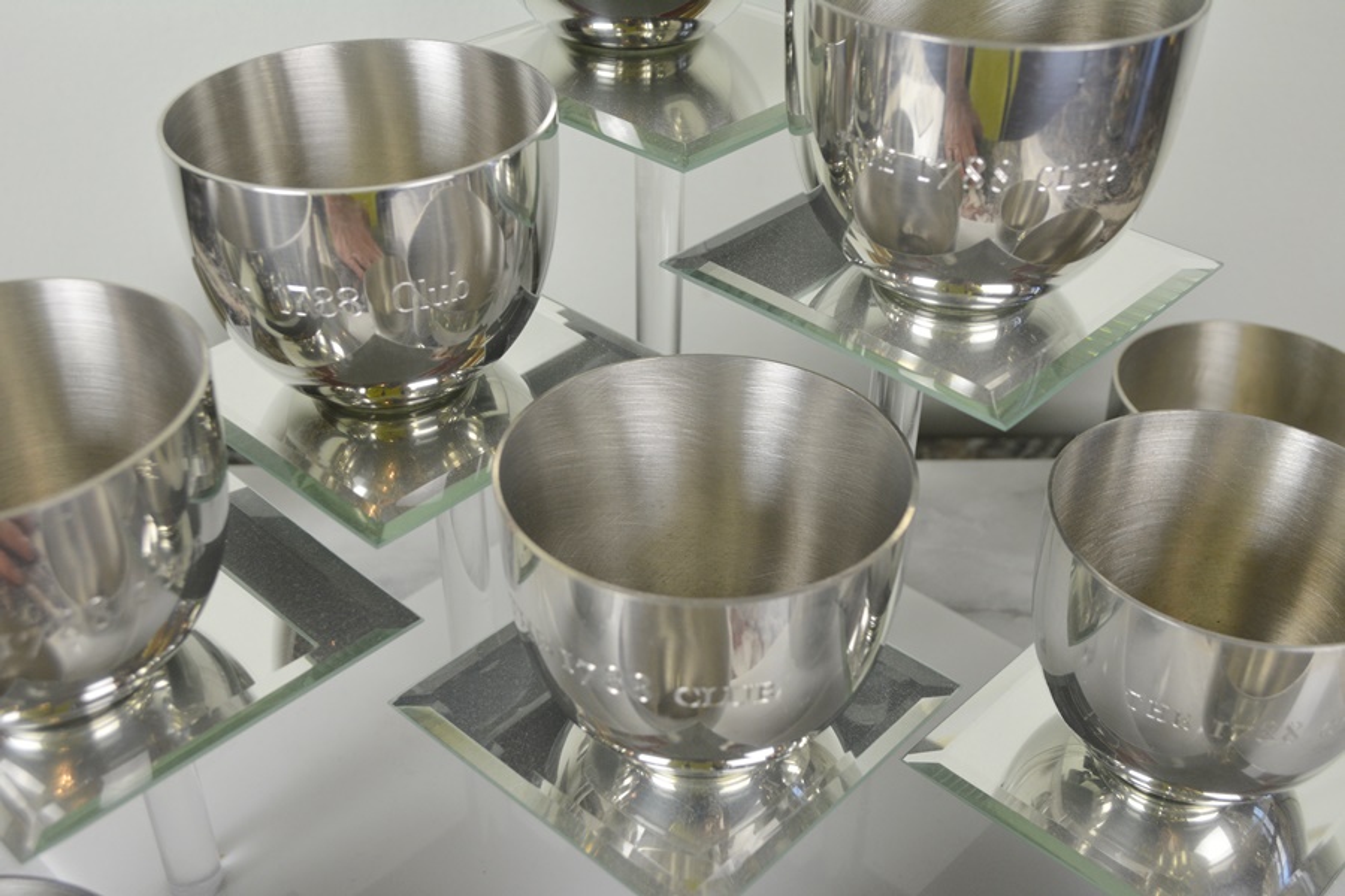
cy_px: 448
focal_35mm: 39
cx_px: 672
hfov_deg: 49.6
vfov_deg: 34.2
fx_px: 1457
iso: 400
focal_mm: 26
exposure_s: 1/125
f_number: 5.6
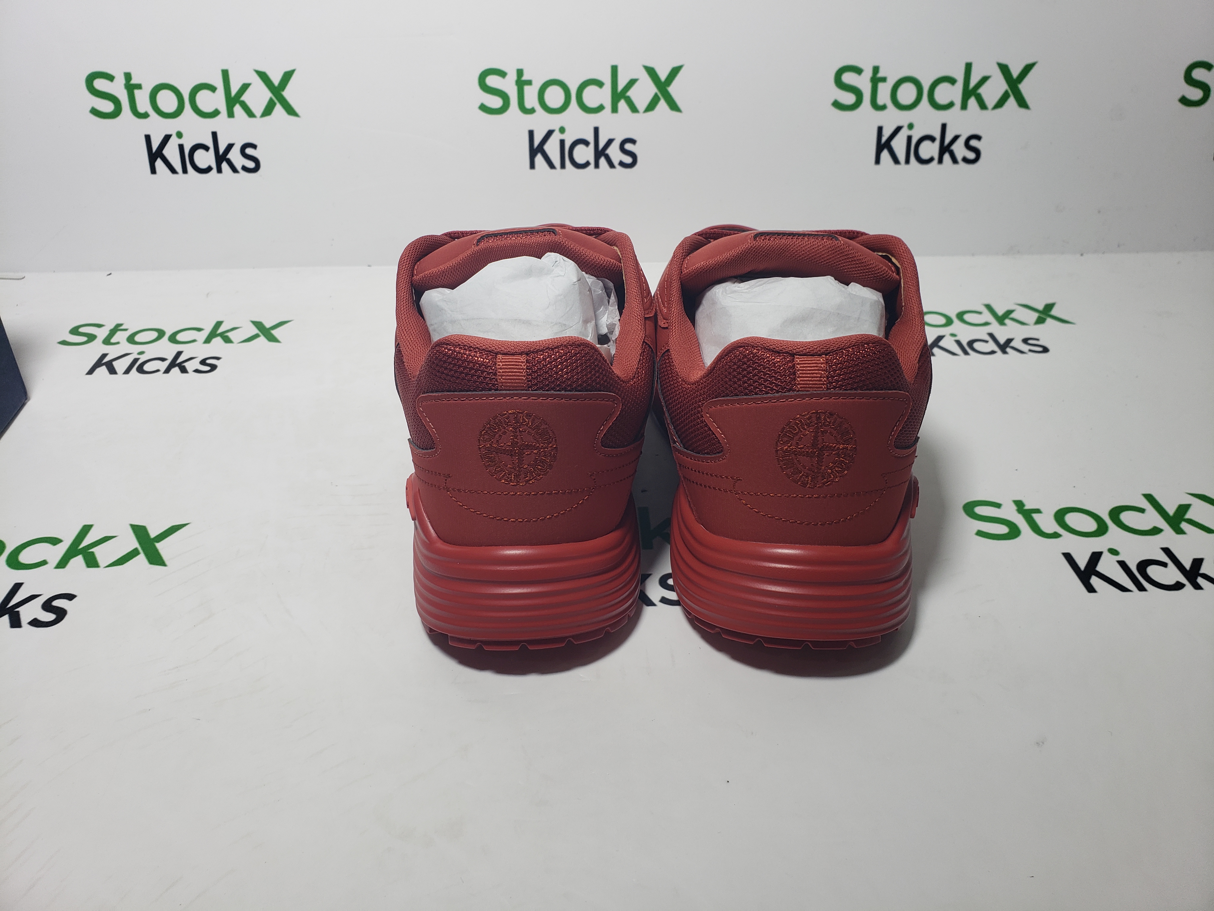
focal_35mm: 26
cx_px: 607
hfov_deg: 67.3
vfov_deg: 53.1
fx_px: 912
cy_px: 456
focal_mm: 4.3
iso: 50
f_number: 2.4
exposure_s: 1/194
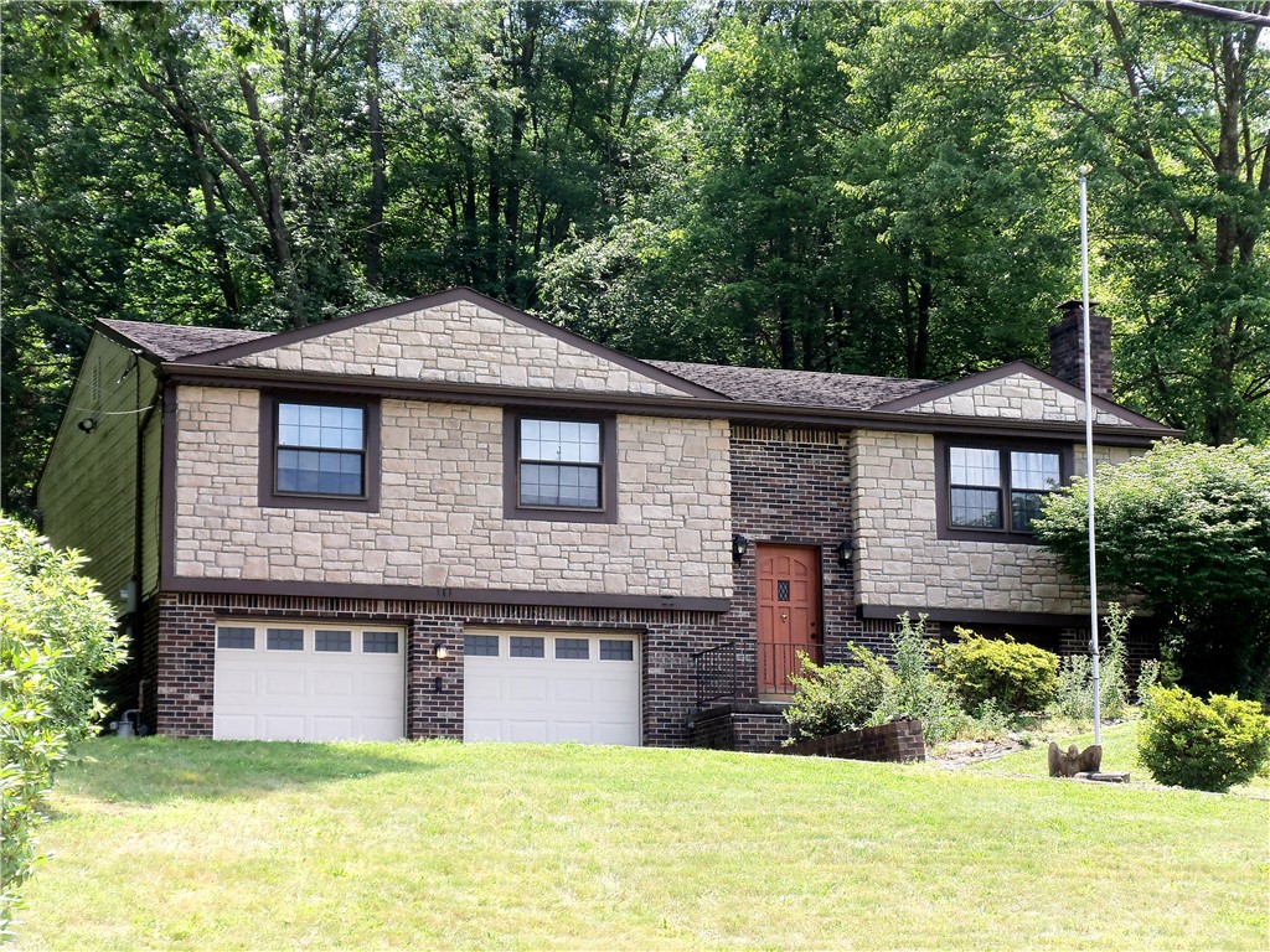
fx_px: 2935
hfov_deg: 24.4
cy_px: 476
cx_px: 635
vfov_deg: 18.4
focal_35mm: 80
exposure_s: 1/200
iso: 64
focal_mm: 14.3
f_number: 4.2
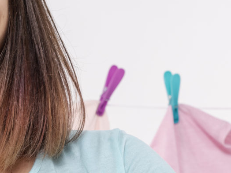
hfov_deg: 8.4
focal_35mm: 235
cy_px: 212
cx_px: 52
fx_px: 1568
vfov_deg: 6.3
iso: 250
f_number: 7.1
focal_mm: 50
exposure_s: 1/160
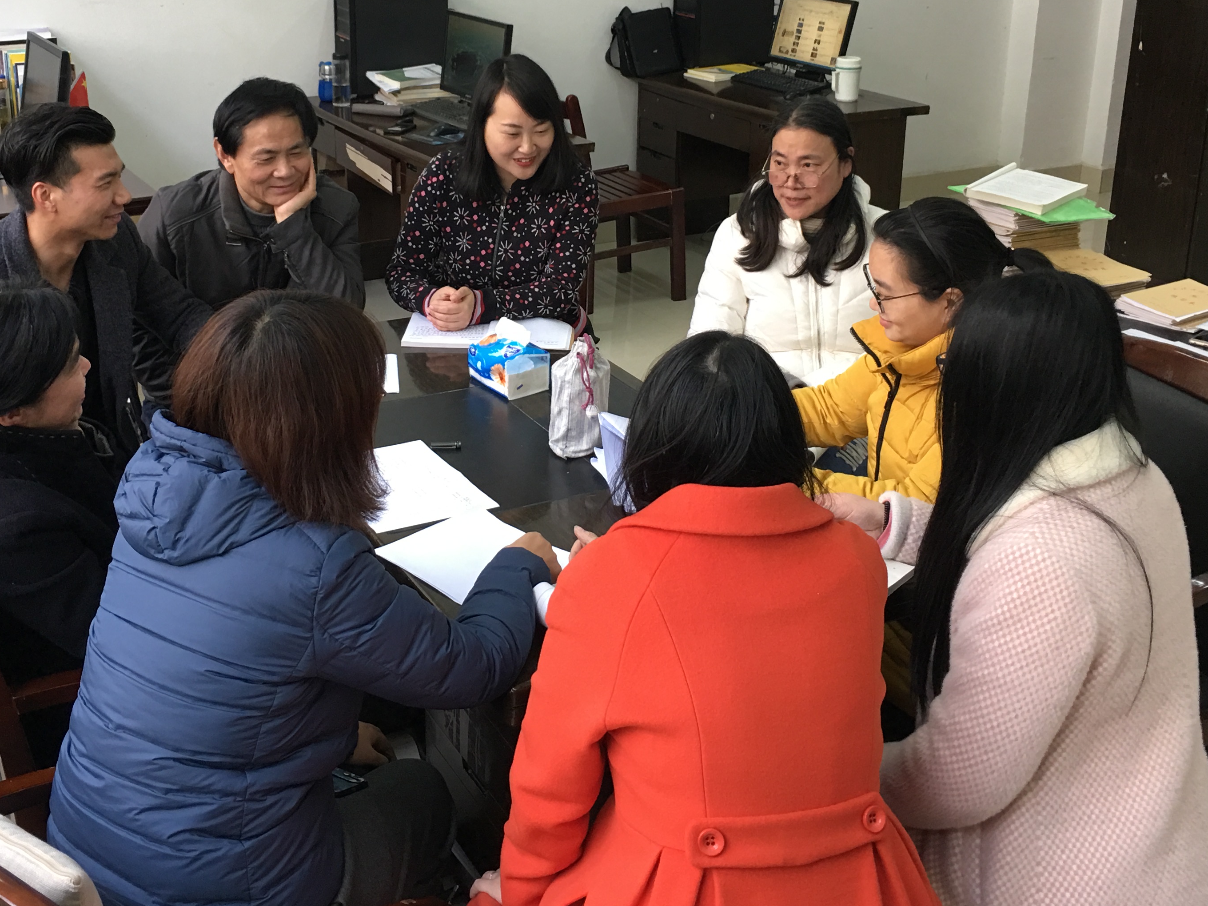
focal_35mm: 43
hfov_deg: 43.7
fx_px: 1501
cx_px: 510
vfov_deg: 33.2
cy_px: 271
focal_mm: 4.15
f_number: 2.2
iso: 64
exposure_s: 1/33
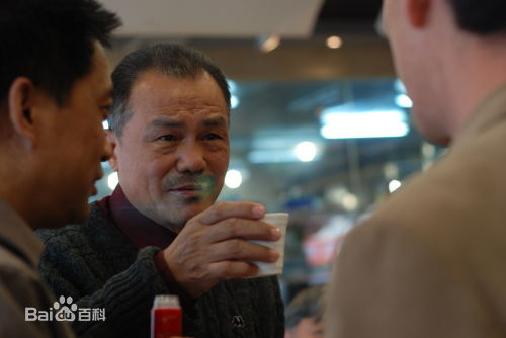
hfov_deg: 27.0
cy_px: 169
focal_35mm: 75
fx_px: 1055
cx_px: 253
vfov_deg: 18.2
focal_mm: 50
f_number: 2.8
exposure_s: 1/80
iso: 400
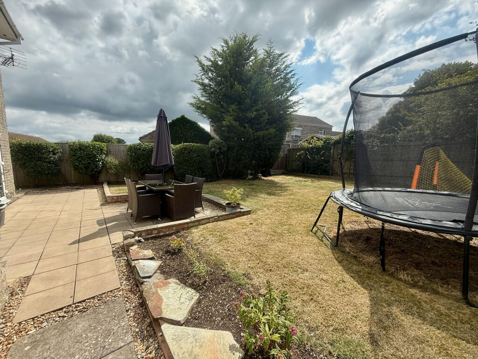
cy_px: 180
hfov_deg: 102.1
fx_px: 193
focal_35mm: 14
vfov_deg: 85.7
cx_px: 239
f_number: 2.2
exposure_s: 1/1189
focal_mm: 2.22
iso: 64
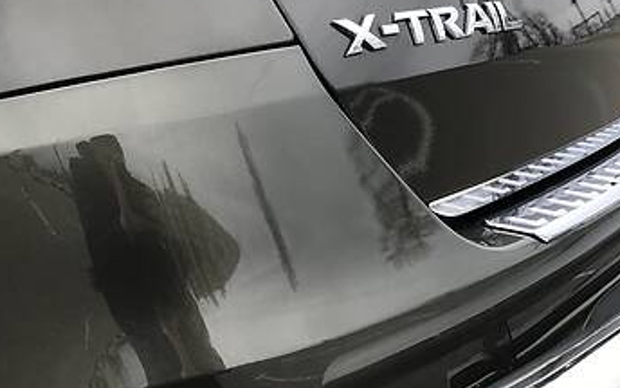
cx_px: 440
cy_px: 314
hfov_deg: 29.5
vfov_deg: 18.7
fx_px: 1166
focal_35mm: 69
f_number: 1.8
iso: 32
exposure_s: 1/501
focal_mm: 4
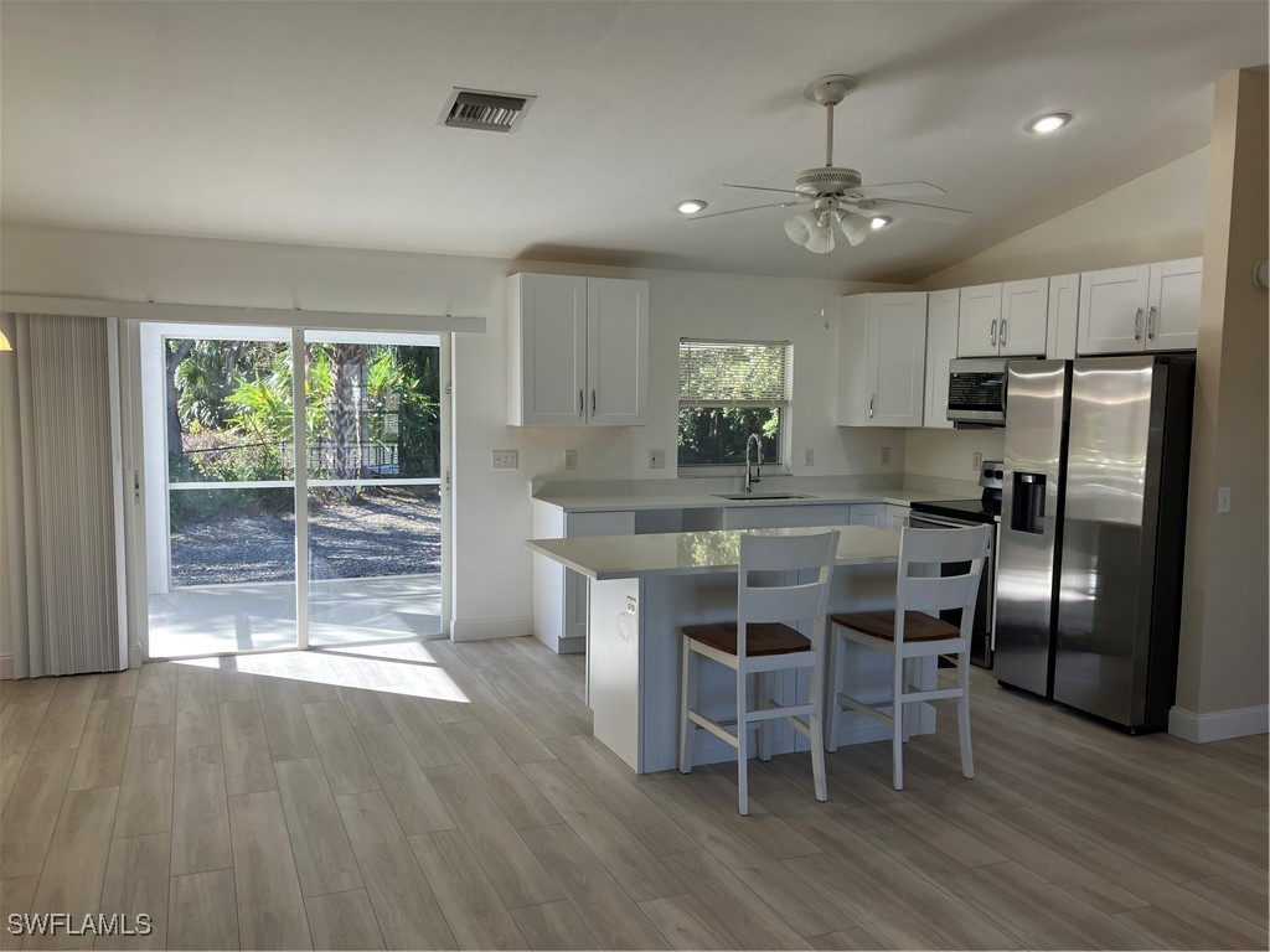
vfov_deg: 49.7
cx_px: 635
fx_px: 1027
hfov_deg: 63.4
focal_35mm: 28
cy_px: 476
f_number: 1.8
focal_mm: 3.99
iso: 50
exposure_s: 1/120
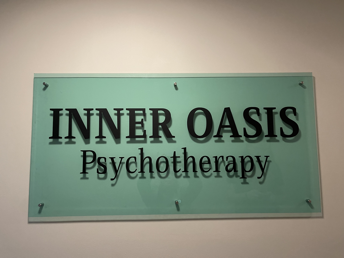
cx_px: 172
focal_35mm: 25
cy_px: 129
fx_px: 248
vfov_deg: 54.9
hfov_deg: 69.4
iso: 400
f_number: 1.6
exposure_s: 1/40
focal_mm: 5.1
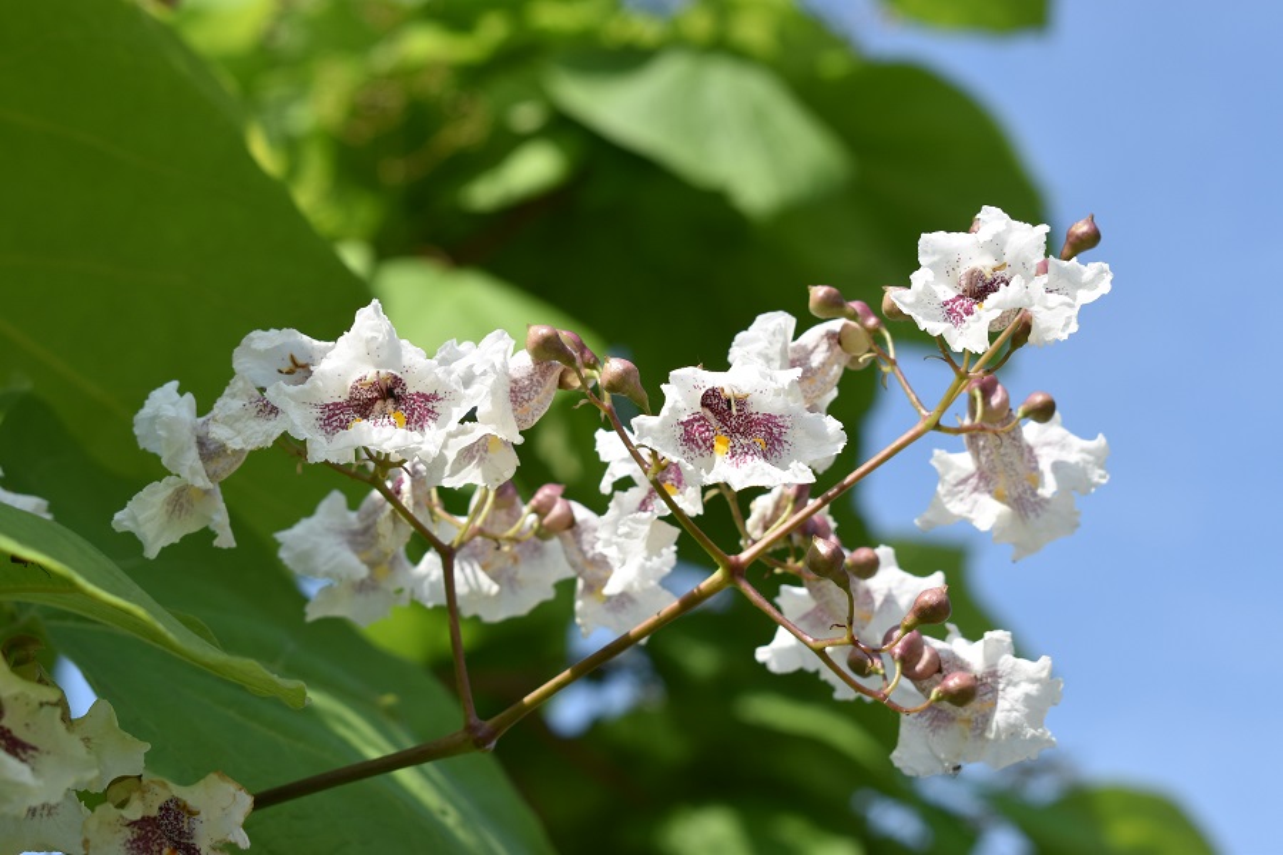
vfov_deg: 16.6
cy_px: 428
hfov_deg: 24.6
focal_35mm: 82
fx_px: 2940
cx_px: 642
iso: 200
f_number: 9
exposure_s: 1/320
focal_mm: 55
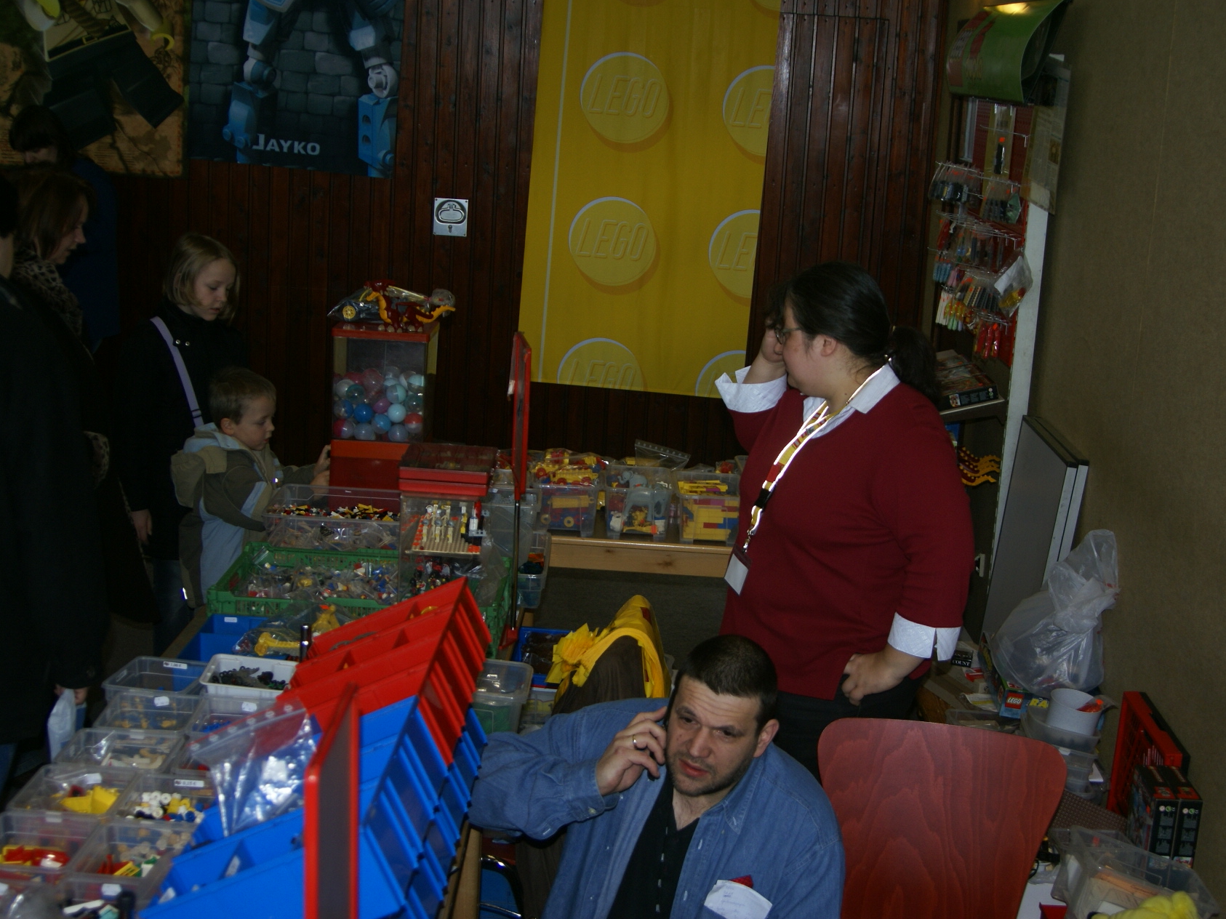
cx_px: 669
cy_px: 457
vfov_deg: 31.5
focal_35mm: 46
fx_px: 1629
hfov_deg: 41.2
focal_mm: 28
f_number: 4
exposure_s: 1/100
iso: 100
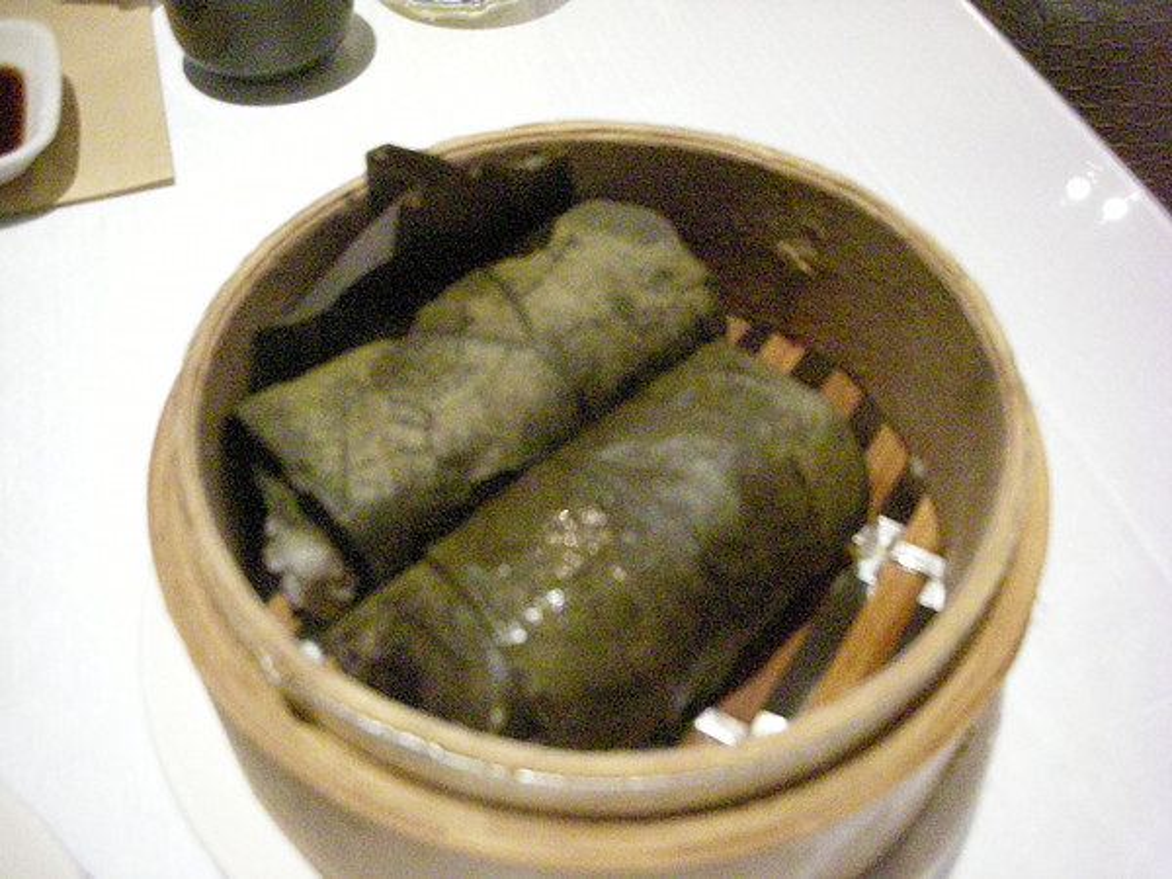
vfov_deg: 40.7
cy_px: 440
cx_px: 586
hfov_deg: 52.6
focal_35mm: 35
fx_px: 1185
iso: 1600
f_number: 2.8
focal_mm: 5.8
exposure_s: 1/30.1
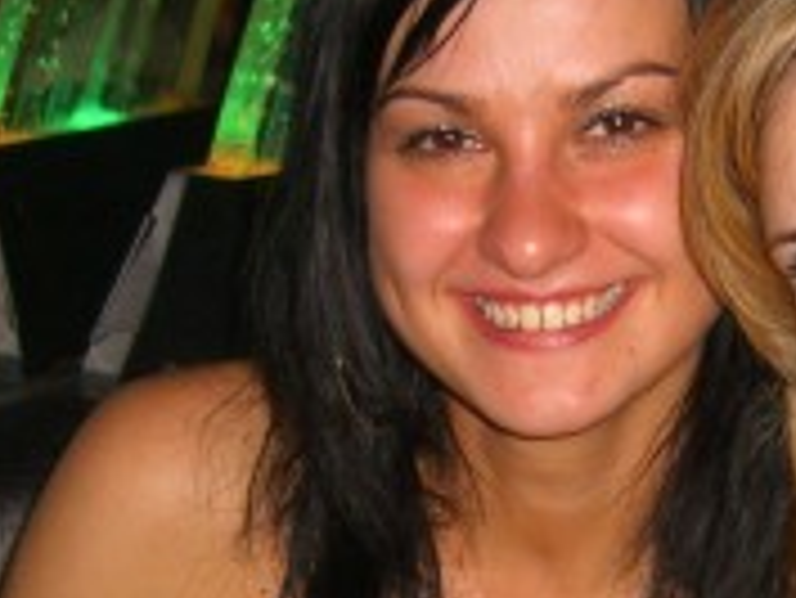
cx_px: 661
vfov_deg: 11.4
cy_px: 567
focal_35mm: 129
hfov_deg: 15.2
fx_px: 2968
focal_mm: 7.9
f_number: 2.8
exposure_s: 1/60
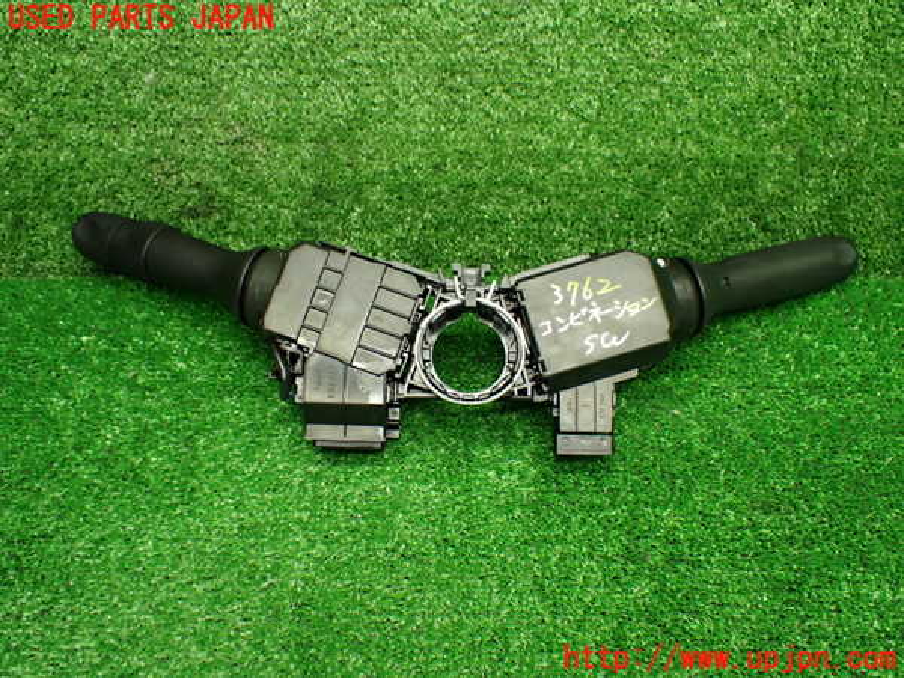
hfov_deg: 51.4
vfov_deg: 39.7
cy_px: 339
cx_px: 452
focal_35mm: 36
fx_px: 940
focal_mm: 6.37
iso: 800
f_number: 2.5
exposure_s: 1/100
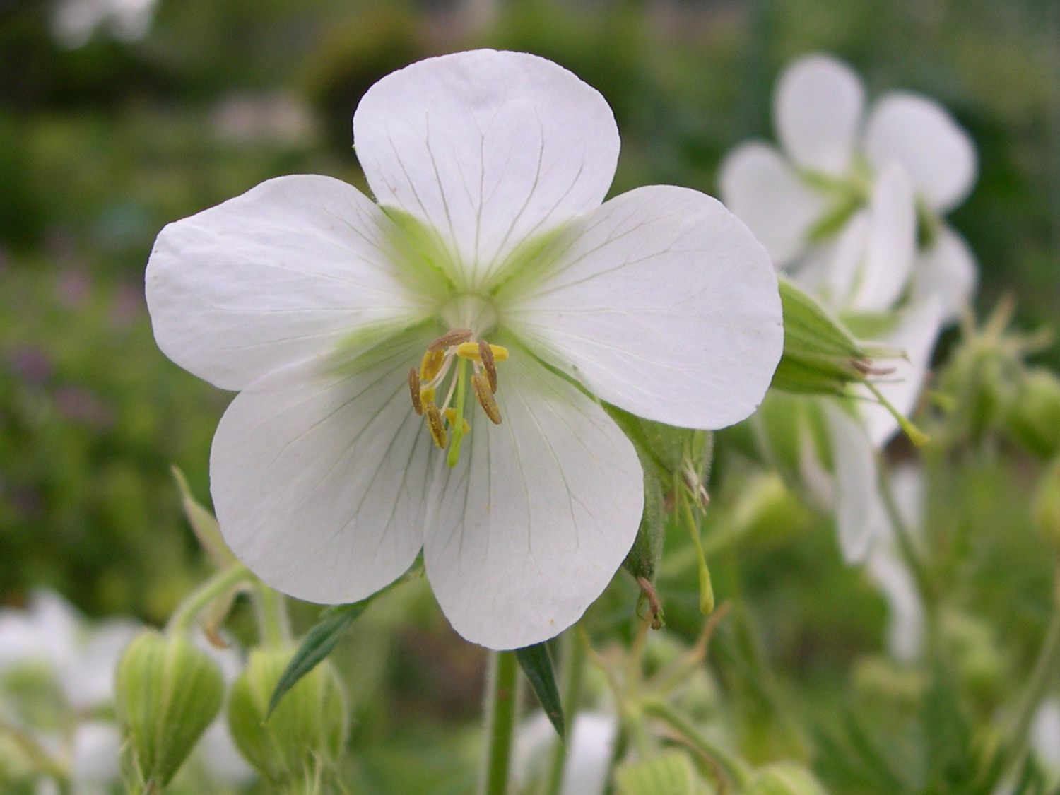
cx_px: 530
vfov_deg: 37.7
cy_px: 398
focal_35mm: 38
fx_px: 1164
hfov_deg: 49.0
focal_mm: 8
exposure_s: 1/517
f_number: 2.8
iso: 100
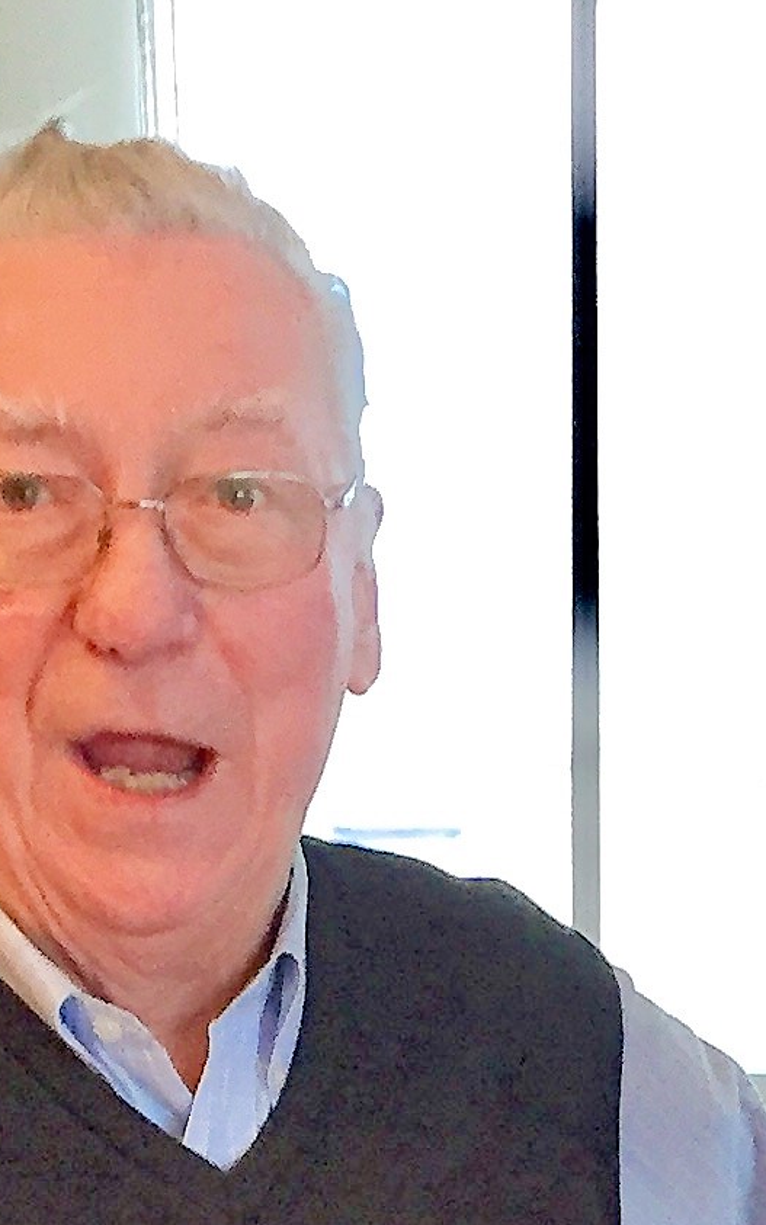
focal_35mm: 119
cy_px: 1856
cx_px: 734
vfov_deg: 16.0
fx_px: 3974
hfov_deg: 10.9
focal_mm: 4.15
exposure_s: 1/30
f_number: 2.2
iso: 125
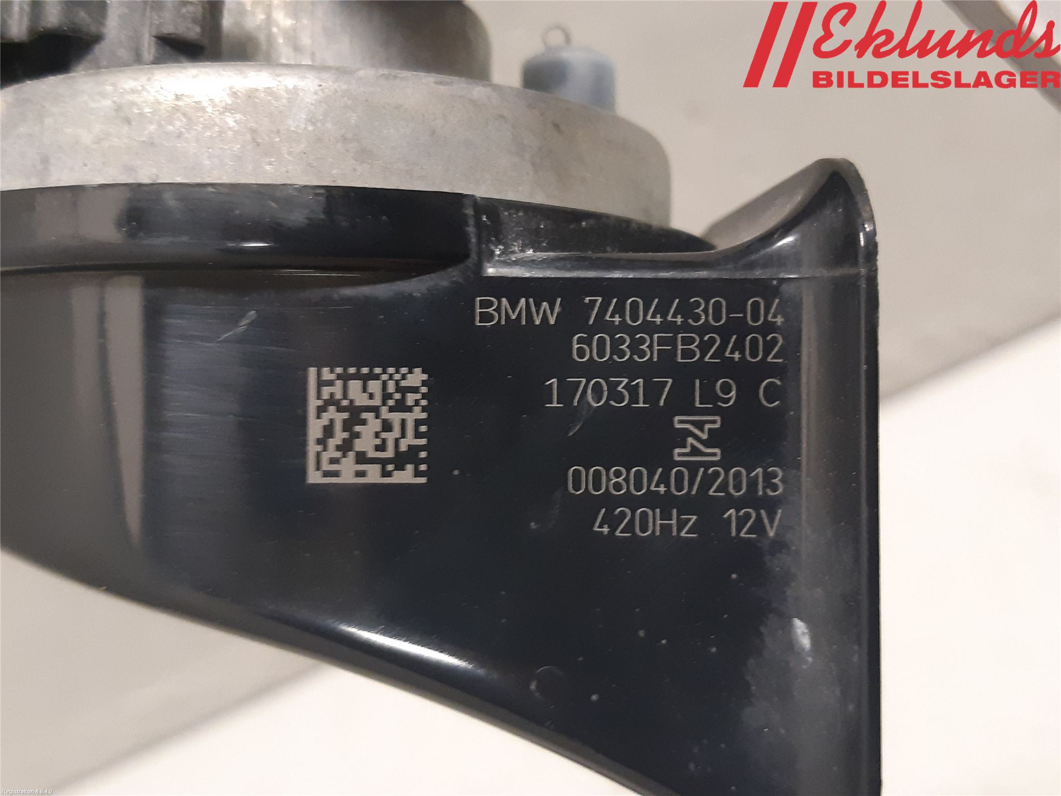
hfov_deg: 67.3
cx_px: 530
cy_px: 398
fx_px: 797
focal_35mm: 26
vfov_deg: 53.1
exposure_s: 1/33
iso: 250
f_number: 1.7
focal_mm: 3.93
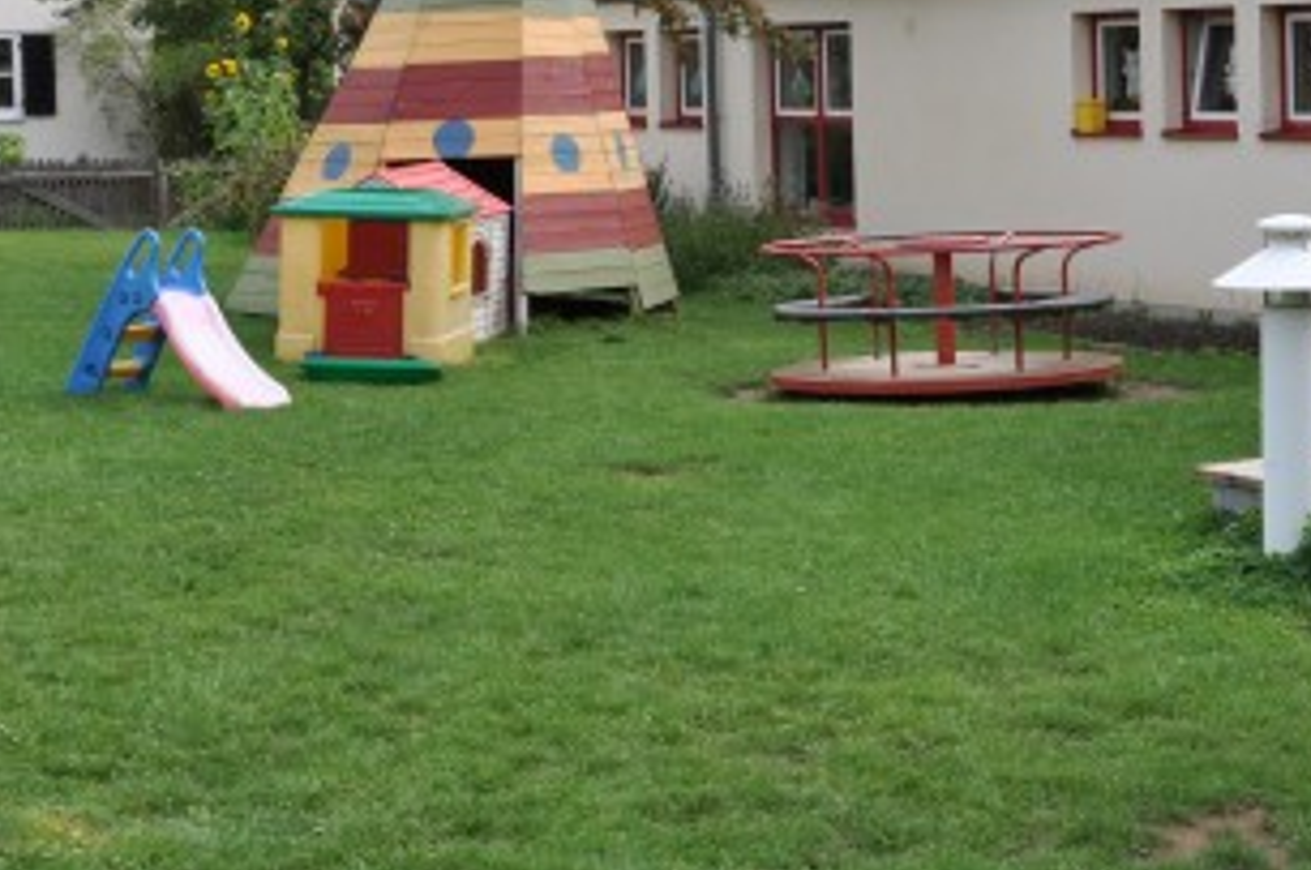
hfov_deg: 23.7
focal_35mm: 85
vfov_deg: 15.9
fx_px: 3091
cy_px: 163
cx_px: 996
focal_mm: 24
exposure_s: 1/125
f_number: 11
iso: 200
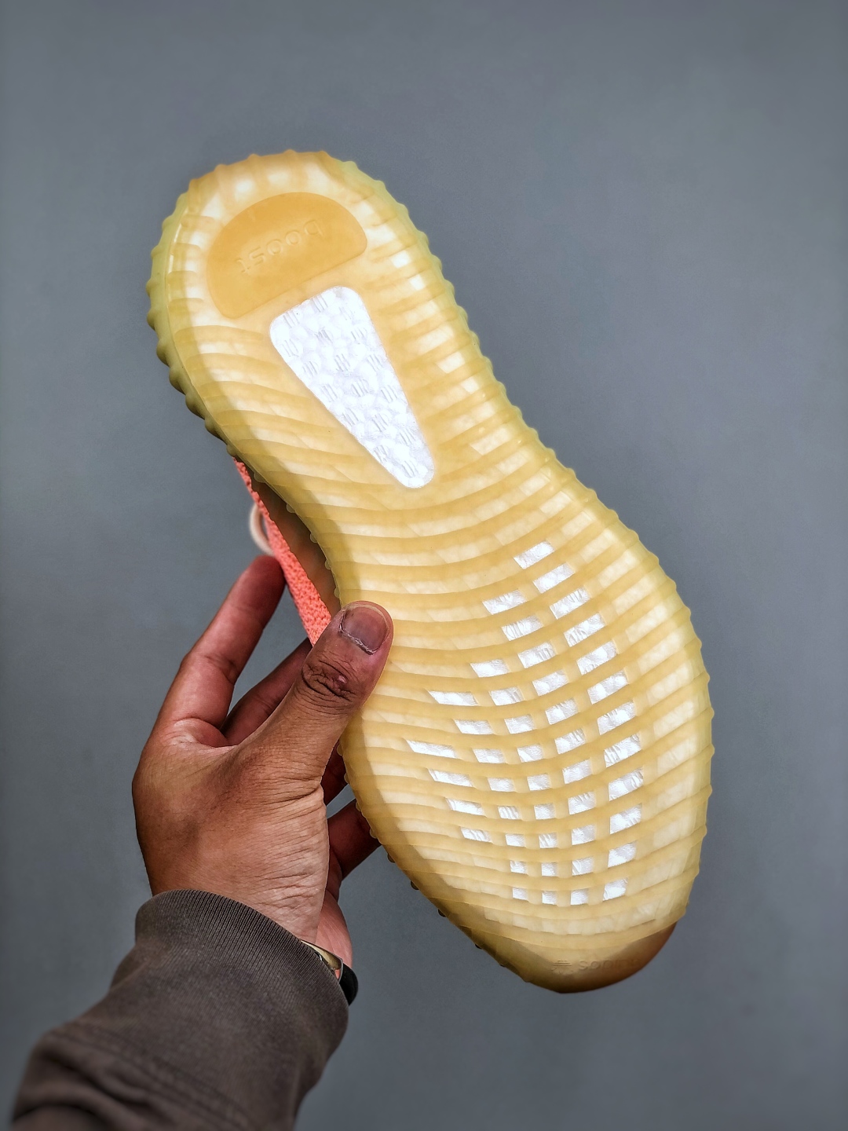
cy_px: 566
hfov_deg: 25.7
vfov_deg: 33.8
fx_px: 1862
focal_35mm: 57
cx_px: 424
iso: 25
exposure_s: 1/100
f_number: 2.8
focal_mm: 6.6
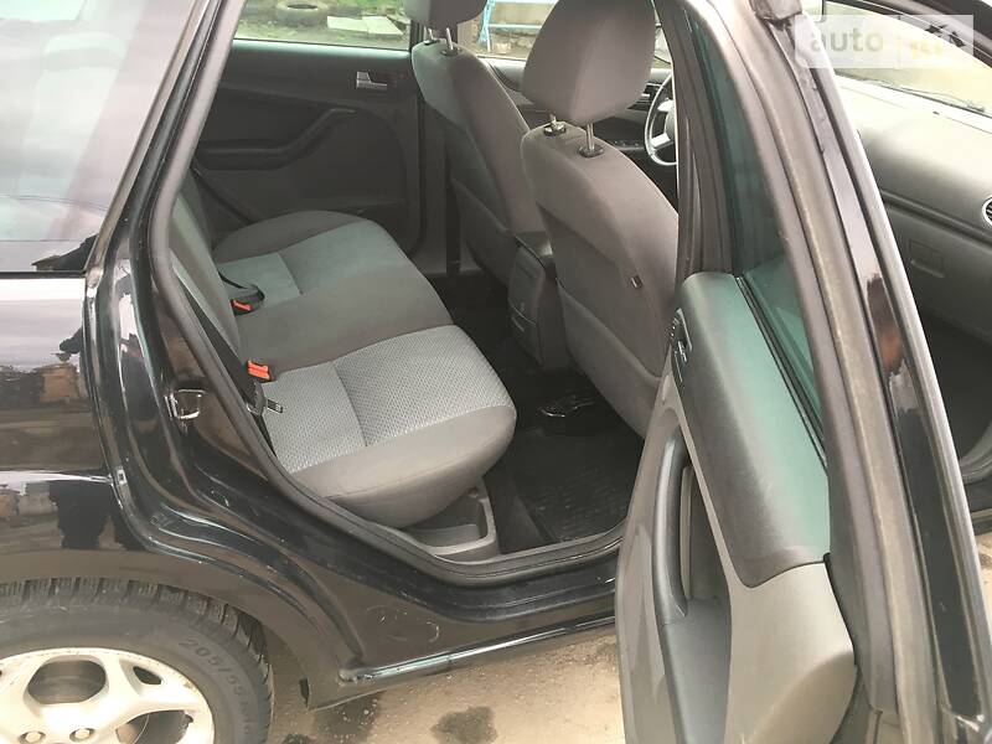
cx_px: 496
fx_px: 831
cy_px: 372
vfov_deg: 48.2
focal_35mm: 29
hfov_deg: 61.7
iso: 25
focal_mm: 4.2
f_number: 2.2
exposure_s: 1/33
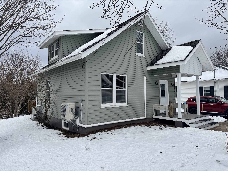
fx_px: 158
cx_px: 114
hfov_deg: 71.6
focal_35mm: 24
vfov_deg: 56.8
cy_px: 86
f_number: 1.78
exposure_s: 1/6410
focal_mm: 6.76
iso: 80
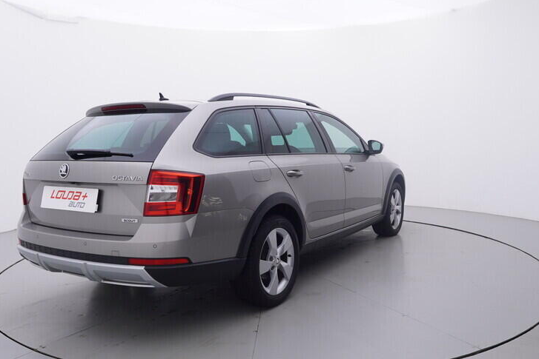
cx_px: 271
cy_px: 192
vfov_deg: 41.5
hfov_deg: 59.2
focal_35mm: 32
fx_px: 475
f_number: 5
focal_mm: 15
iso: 200
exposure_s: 1/80
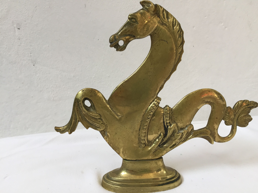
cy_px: 96
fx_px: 216
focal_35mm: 29
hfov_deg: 61.7
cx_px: 129
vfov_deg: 48.2
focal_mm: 4.15
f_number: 2.2
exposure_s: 1/33
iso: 32
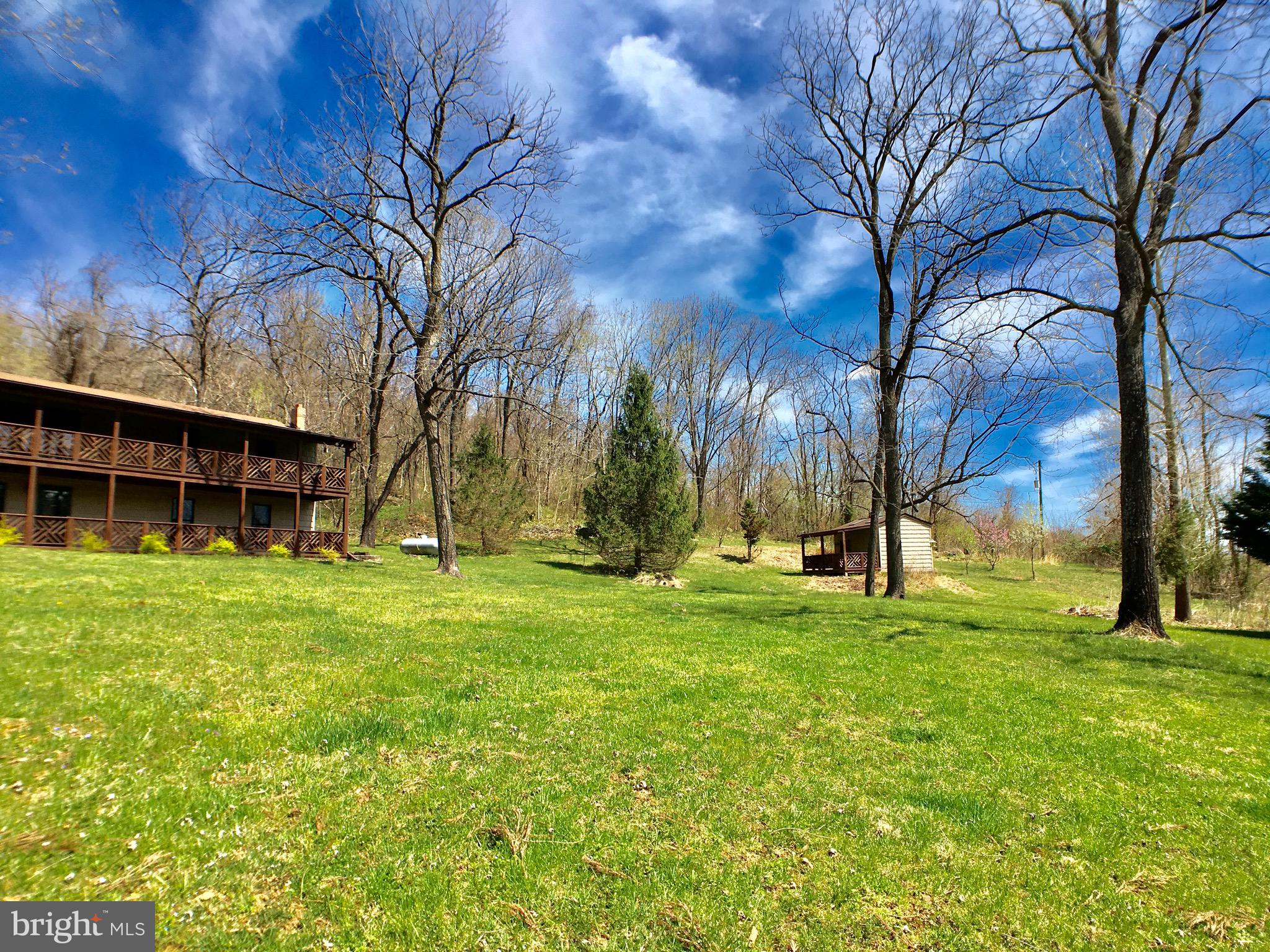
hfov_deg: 61.7
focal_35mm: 29
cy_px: 476
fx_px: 1064
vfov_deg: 48.2
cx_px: 635
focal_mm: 4.15
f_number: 2.2
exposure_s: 1/1261
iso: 25
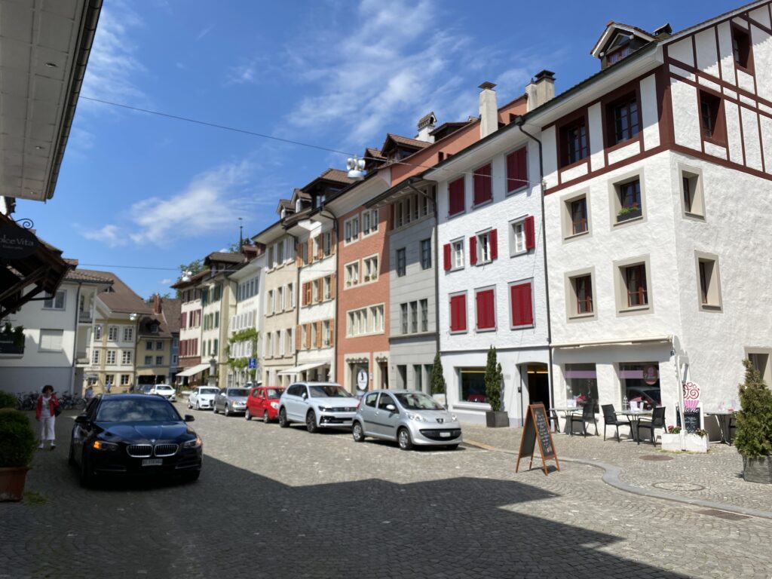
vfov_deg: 53.1
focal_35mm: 26
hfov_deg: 67.3
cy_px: 290
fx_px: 580
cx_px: 386
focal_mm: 4.25
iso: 32
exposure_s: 1/3984
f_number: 1.8
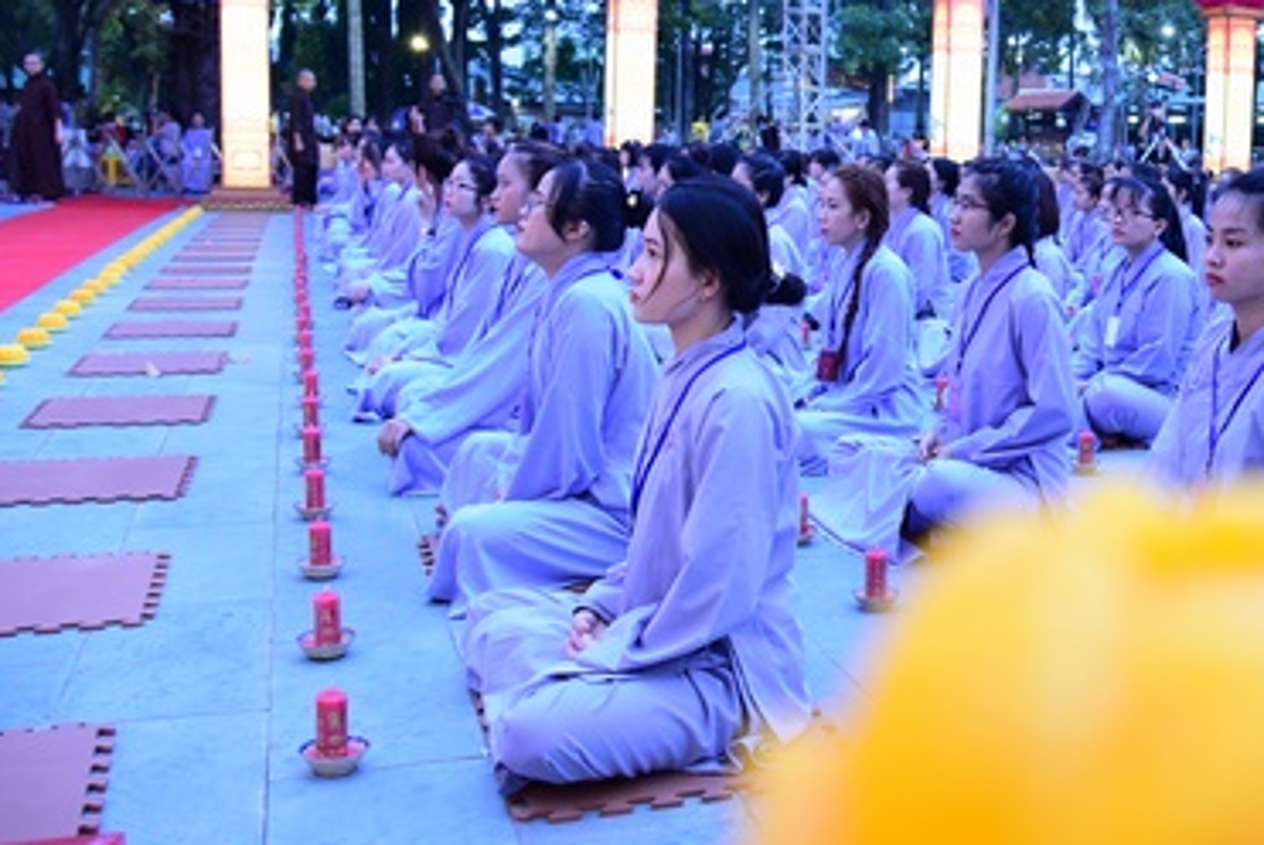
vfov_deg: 31.8
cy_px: 324
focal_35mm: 42
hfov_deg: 44.2
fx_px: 1476
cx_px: 1002
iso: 1250
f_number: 4
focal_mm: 24
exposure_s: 1/30
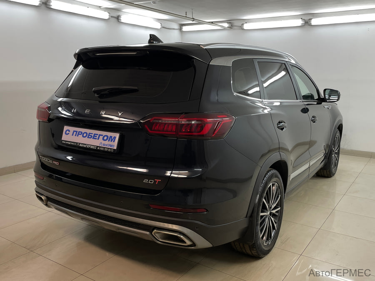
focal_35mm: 26
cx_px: 188
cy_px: 140
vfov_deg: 53.1
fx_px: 282
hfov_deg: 67.3
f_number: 1.6
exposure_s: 1/100
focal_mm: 4.2
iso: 64
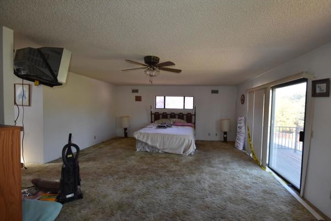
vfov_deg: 73.7
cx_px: 176
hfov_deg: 96.6
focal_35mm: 16
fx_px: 147
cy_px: 106
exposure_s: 1/200
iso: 800
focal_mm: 10
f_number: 5
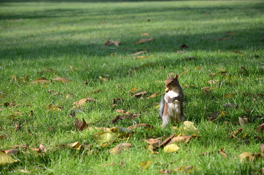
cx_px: 132
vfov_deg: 8.7
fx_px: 1152
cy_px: 88
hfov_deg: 13.1
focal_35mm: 158
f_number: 6.3
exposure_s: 1/640
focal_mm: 105
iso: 640
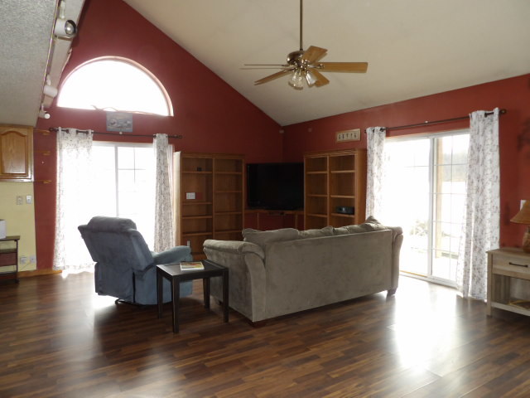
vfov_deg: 56.8
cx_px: 265
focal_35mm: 24
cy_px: 199
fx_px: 367
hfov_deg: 71.6
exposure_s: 1/51
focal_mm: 4.3
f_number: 3.2
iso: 200
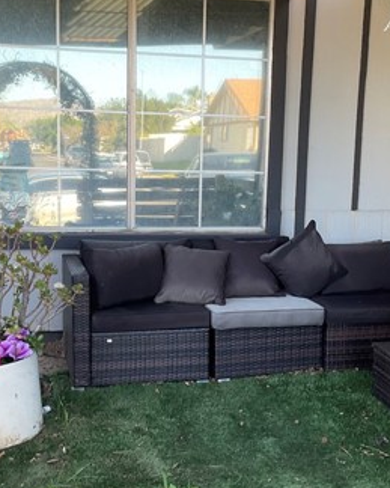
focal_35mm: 56
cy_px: 265
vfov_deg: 33.6
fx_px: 808
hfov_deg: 27.1
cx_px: 226
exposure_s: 1/120
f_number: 1.8
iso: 32
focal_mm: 3
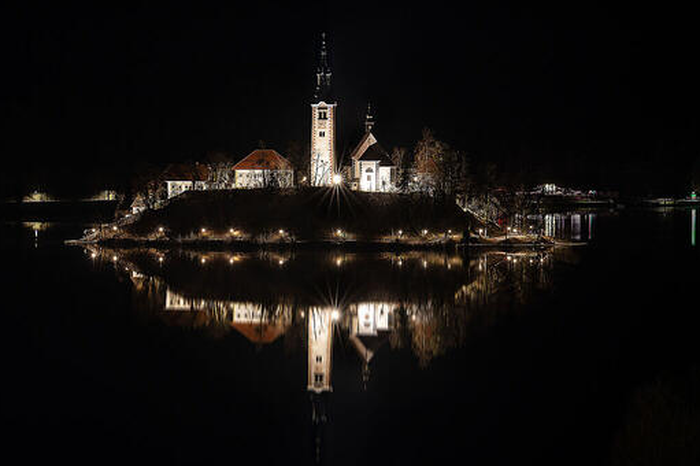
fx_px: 4566
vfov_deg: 5.8
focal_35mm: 235
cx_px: 318
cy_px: 228
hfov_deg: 8.8
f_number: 9
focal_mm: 200
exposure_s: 67
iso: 100
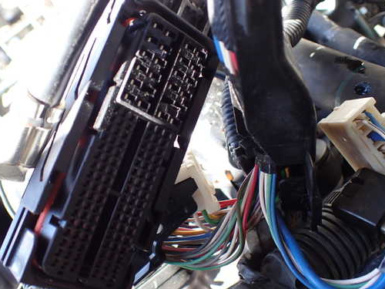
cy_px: 149
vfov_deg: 39.7
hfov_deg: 51.2
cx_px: 165
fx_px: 400
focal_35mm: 36
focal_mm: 5.4
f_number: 2.3
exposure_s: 1/125
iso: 160
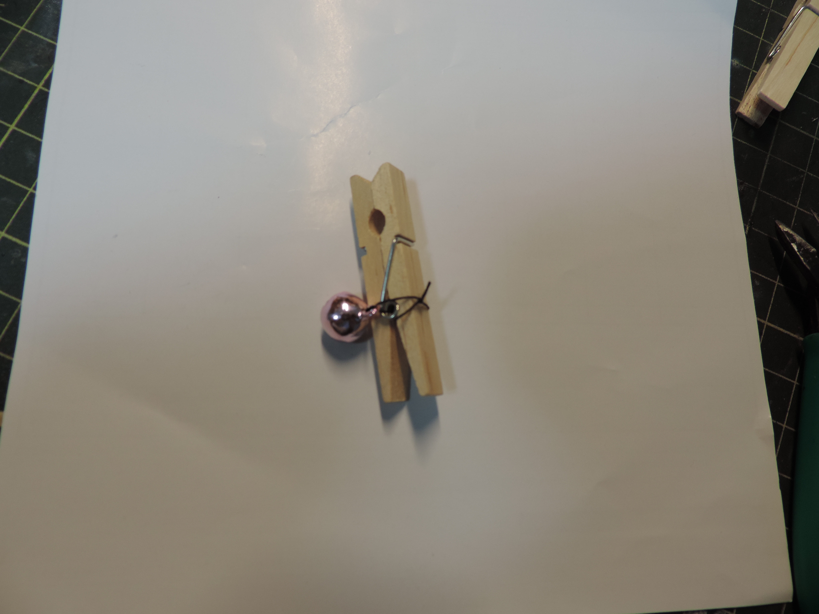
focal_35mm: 24
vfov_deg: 56.8
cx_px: 410
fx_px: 568
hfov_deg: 71.6
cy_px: 307
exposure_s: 1/30
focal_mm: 4.3
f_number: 3
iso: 80
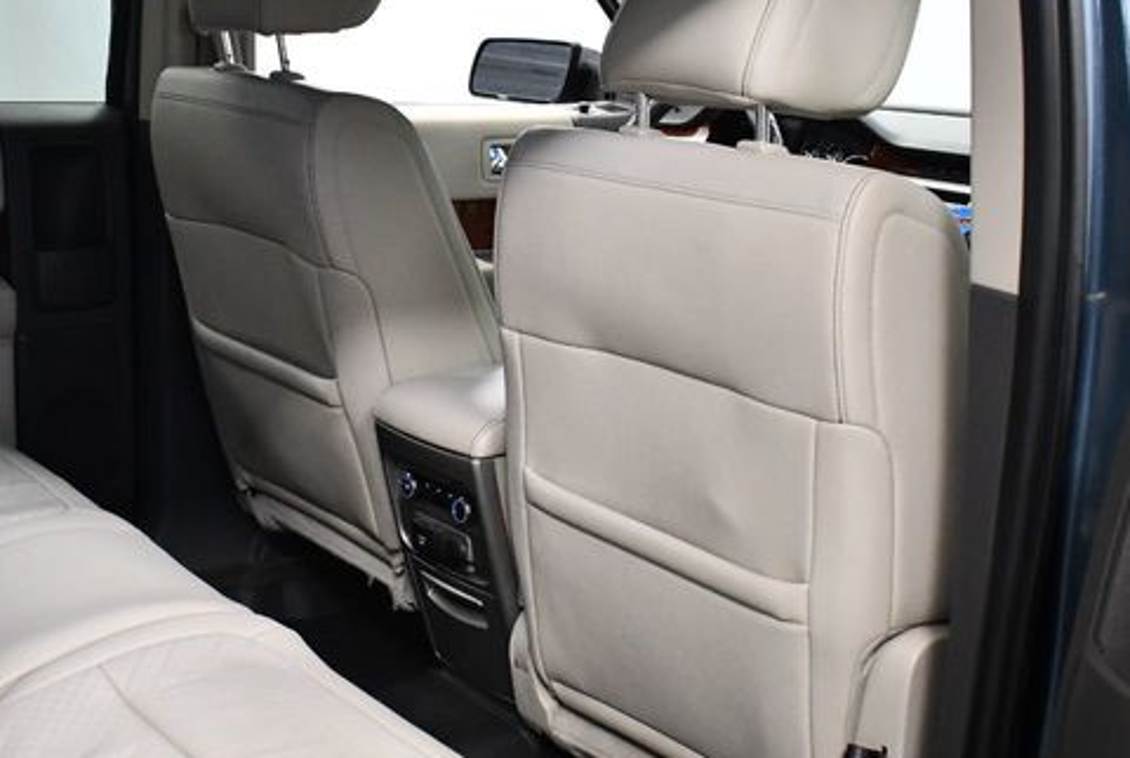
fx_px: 1509
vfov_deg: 28.2
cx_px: 471
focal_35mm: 48
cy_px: 401
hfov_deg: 40.9
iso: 3200
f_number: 3.5
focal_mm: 18
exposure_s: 1/125
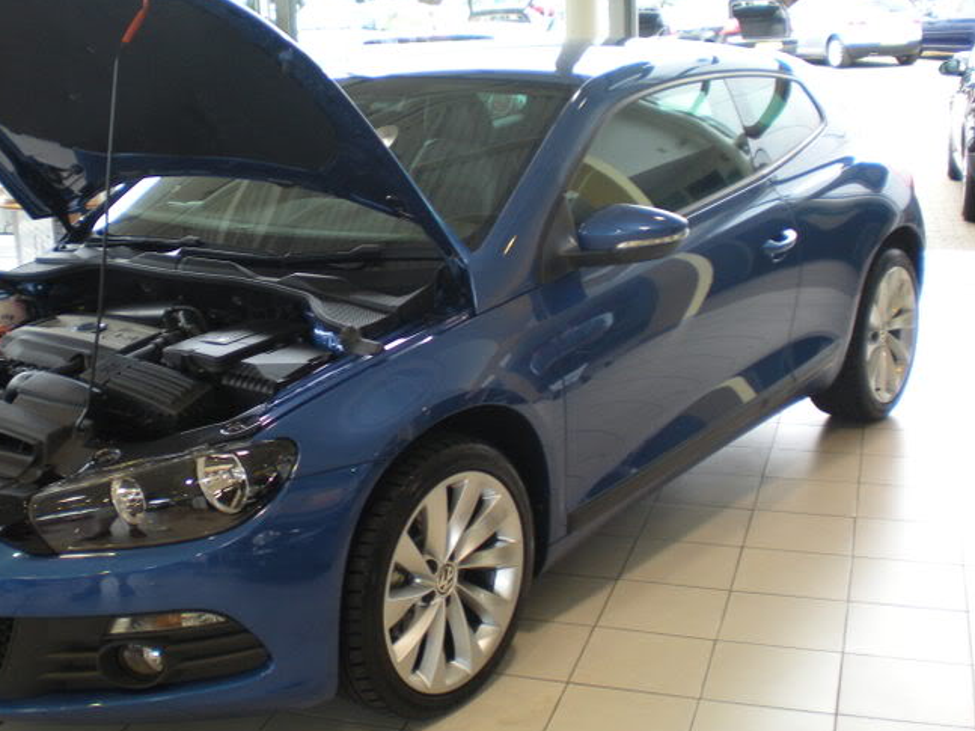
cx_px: 374
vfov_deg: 30.9
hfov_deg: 40.2
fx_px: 1324
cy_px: 350
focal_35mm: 47
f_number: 3.1
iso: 144
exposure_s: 1/67.6
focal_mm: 6.3
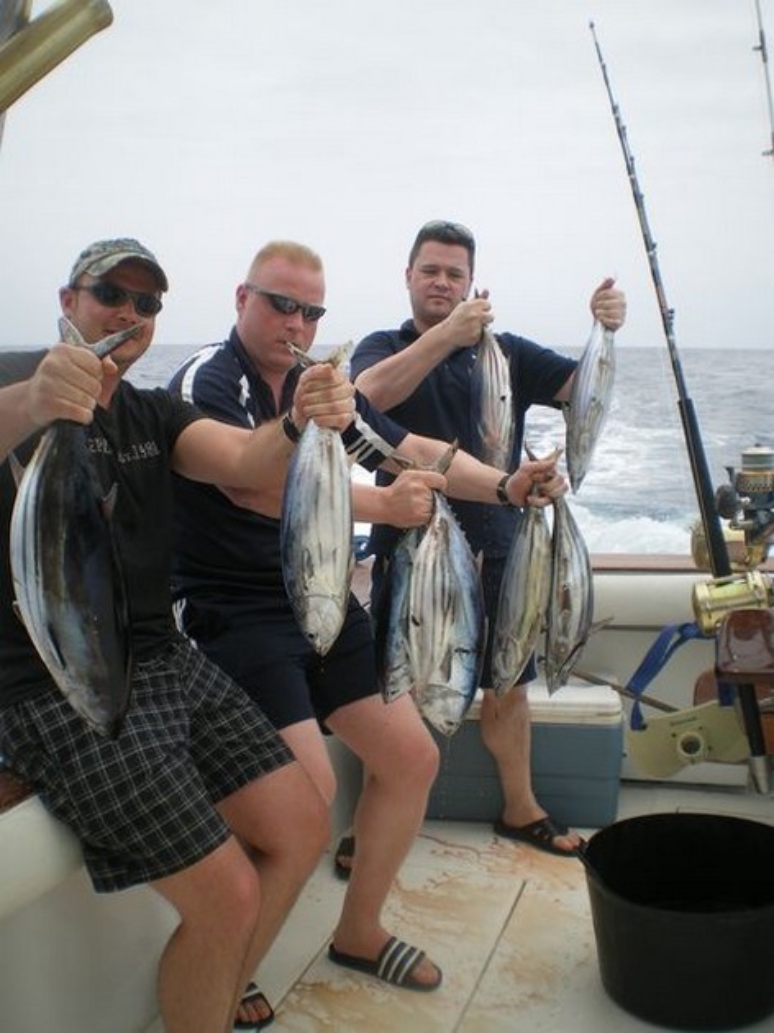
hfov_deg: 39.6
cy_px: 516
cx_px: 387
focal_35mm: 36
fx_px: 1074
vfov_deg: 51.4
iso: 50
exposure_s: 1/400
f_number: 4.6
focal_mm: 6.3
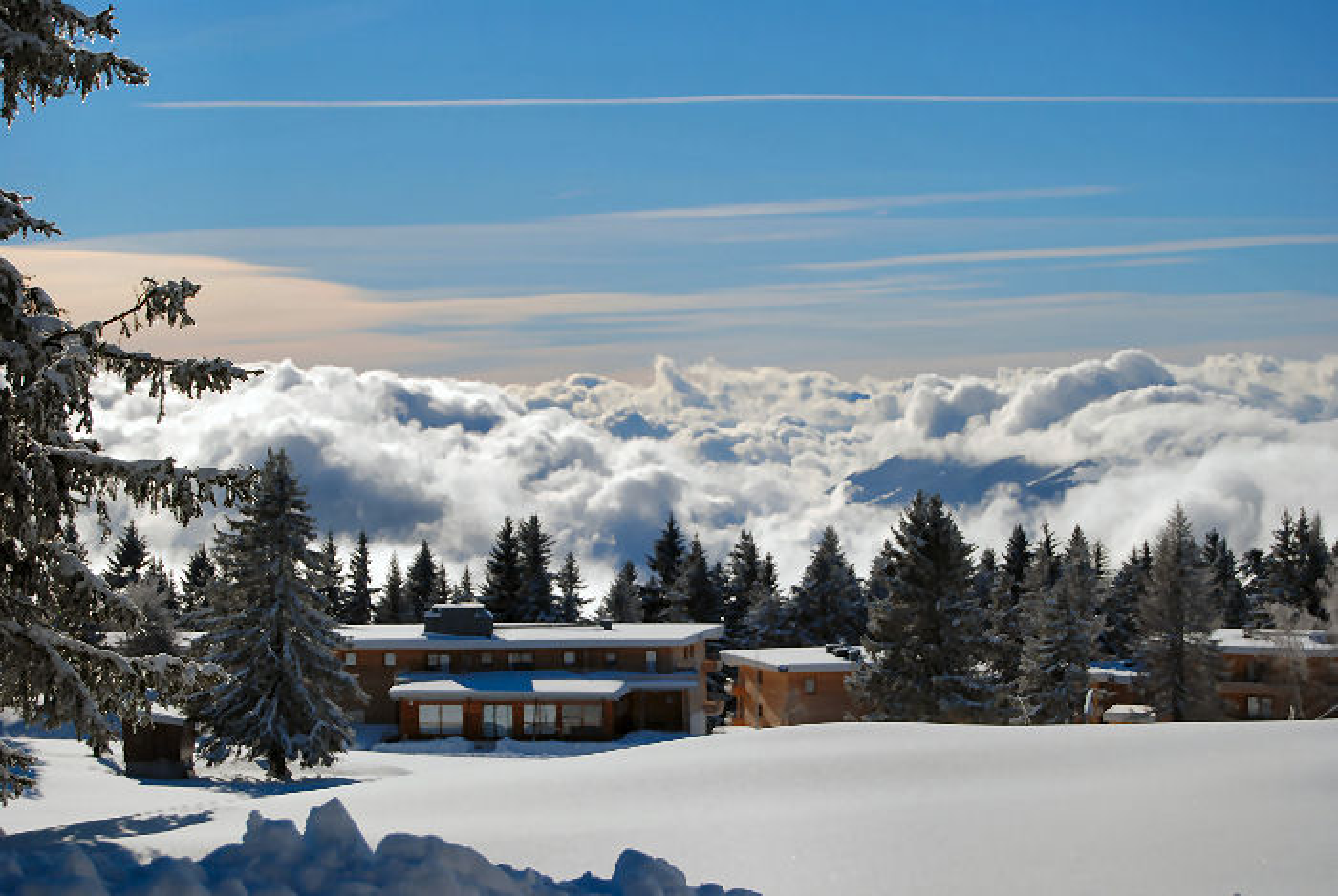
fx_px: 2903
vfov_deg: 17.6
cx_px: 669
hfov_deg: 26.0
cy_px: 448
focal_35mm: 78
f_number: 5.6
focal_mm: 52
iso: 100
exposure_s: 1/1250
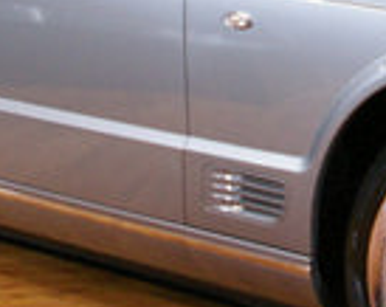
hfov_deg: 13.9
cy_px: -66
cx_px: 330
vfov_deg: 10.9
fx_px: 1575
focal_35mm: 138
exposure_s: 1/90
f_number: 6.7
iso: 800
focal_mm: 21
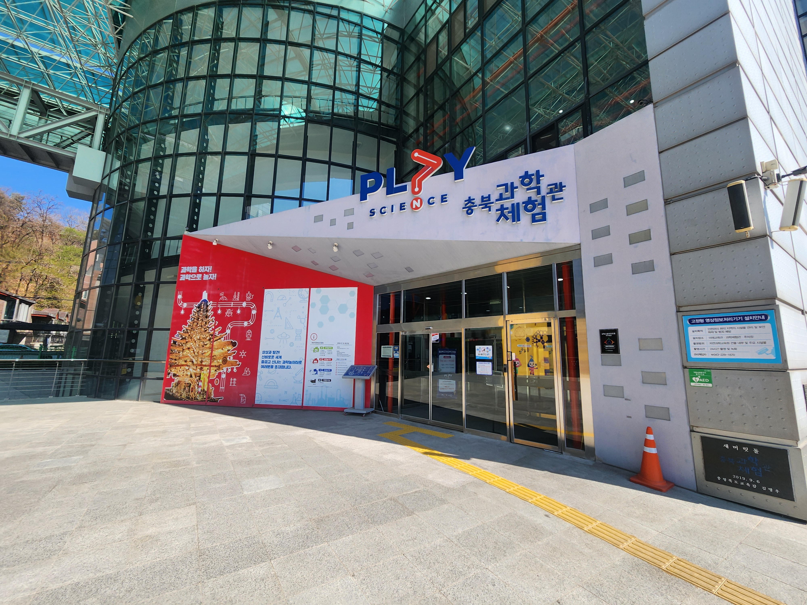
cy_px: 302
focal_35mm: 13
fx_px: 303
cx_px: 404
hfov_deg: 106.2
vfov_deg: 89.9
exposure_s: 1/1300
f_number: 2.2
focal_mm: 2.2
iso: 50
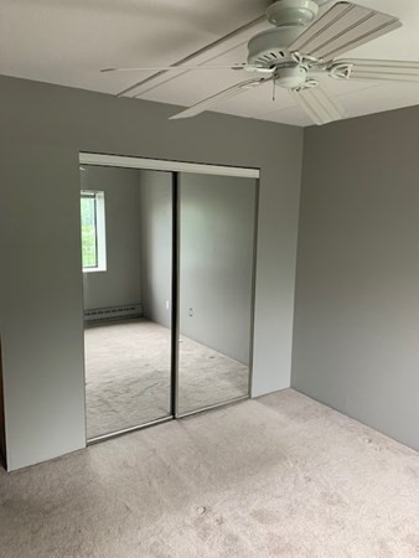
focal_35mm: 26
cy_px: 279
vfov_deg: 67.3
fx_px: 419
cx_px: 210
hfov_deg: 53.1
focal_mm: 4.25
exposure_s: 1/60
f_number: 1.8
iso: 125
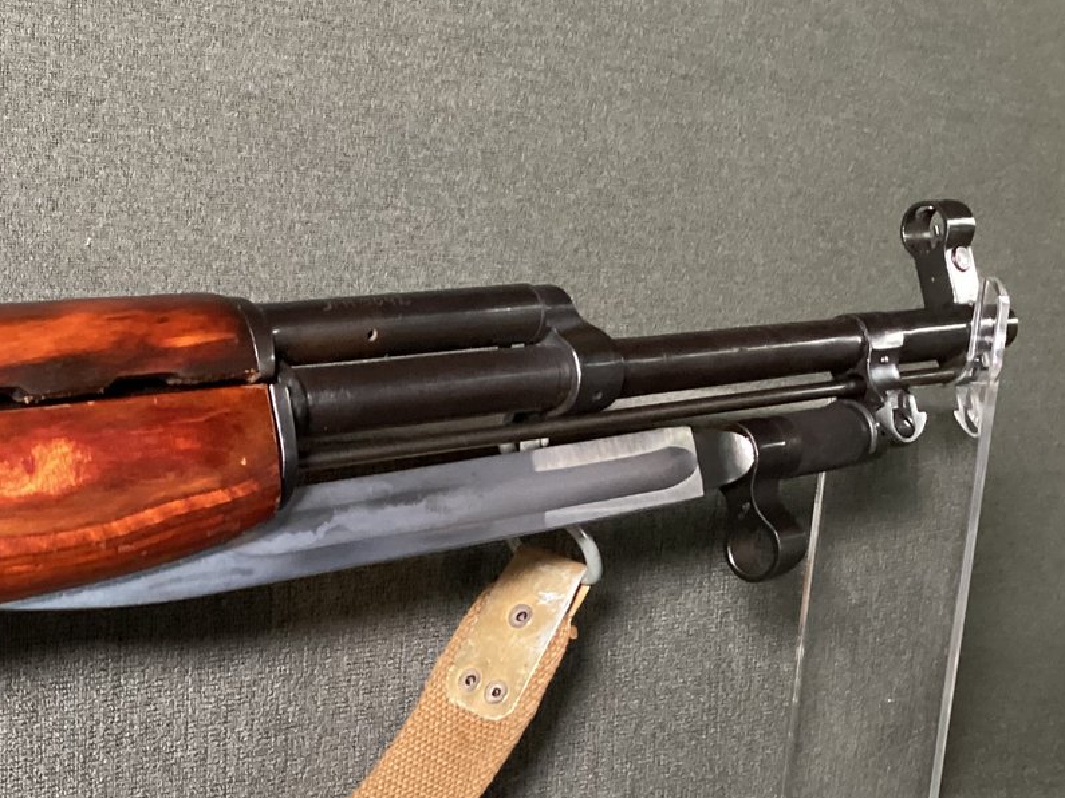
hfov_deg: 31.3
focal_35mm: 59
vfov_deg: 24.5
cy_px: 614
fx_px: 1815
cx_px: 123
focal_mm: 3.3
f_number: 2.4
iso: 400
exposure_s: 1/25
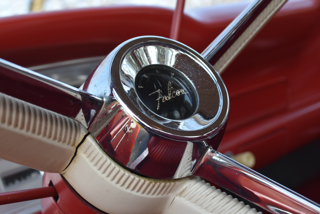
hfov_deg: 37.8
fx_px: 467
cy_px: 107
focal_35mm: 52
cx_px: 160
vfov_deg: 25.8
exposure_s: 1/320
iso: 800
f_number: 8
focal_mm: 35
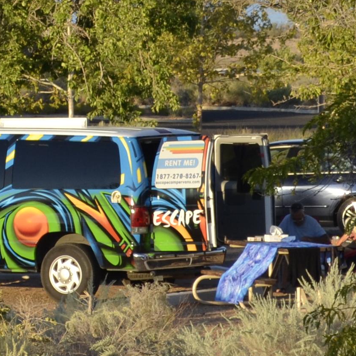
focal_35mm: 386
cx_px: -363
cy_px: -220
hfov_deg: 4.5
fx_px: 4495
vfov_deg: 4.5
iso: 200
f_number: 8
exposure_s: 1/200
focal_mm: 55
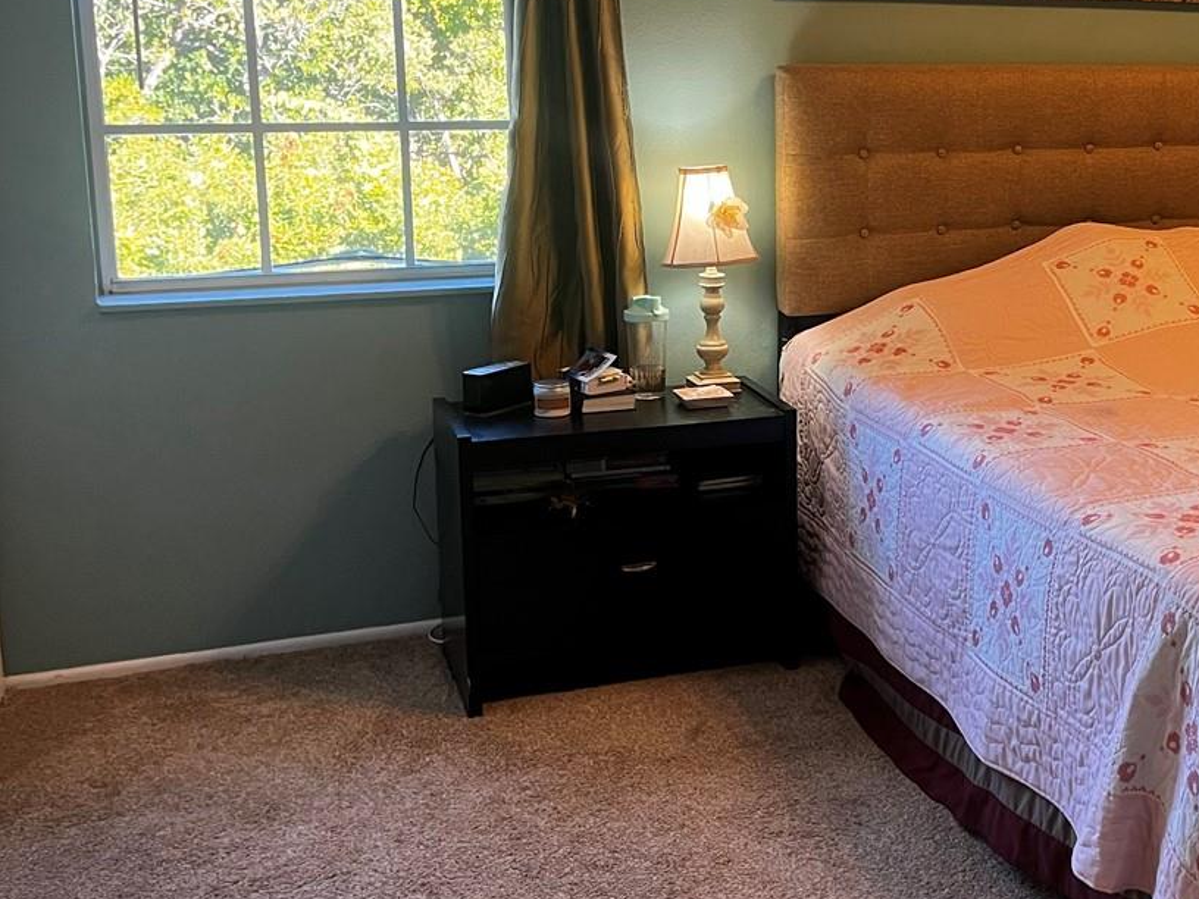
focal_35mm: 51
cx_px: 1056
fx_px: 1766
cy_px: 342
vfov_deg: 28.5
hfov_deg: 35.5
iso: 100
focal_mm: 5.1
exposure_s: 1/60
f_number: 1.6
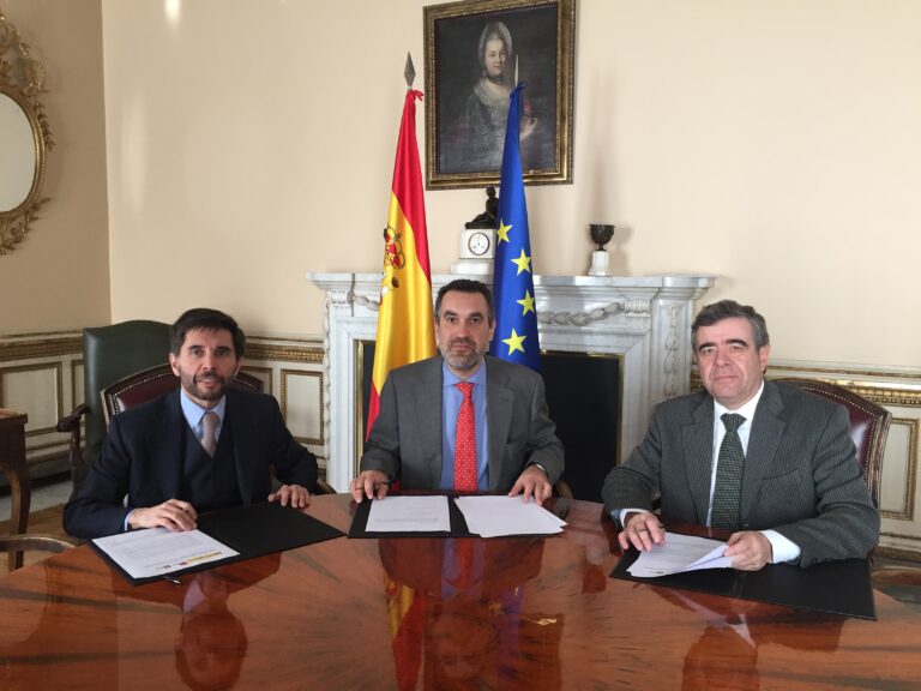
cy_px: 346
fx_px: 772
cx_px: 460
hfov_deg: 61.7
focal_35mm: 29
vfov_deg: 48.2
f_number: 2.2
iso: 64
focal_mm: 4.15
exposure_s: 1/33
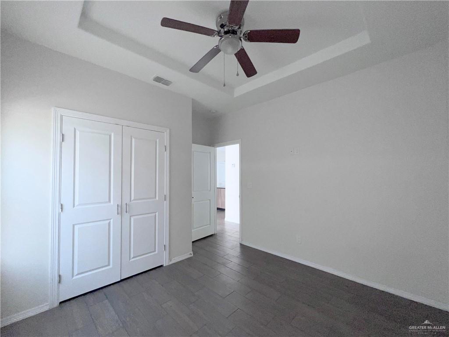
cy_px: 168
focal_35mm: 13
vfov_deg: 89.9
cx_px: 224
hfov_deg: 106.2
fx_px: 169
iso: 32
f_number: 1.8
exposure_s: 1/2053
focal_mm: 1.57
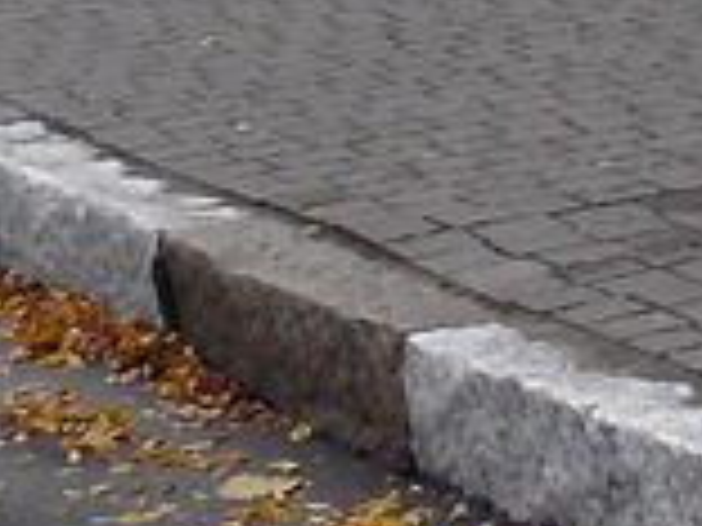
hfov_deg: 8.0
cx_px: 1359
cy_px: -1133
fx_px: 4806
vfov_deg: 5.8
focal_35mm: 237
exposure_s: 1/400
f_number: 2.8
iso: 200
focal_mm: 6
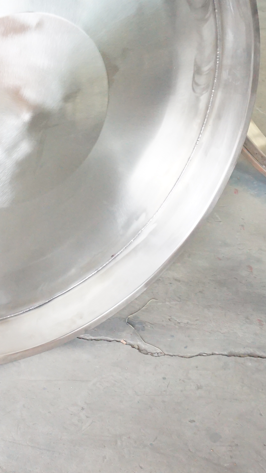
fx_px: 752
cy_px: 110
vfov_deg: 34.1
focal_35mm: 60
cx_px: 22
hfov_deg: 19.6
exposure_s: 1/60
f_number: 5
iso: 1600
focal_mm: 16
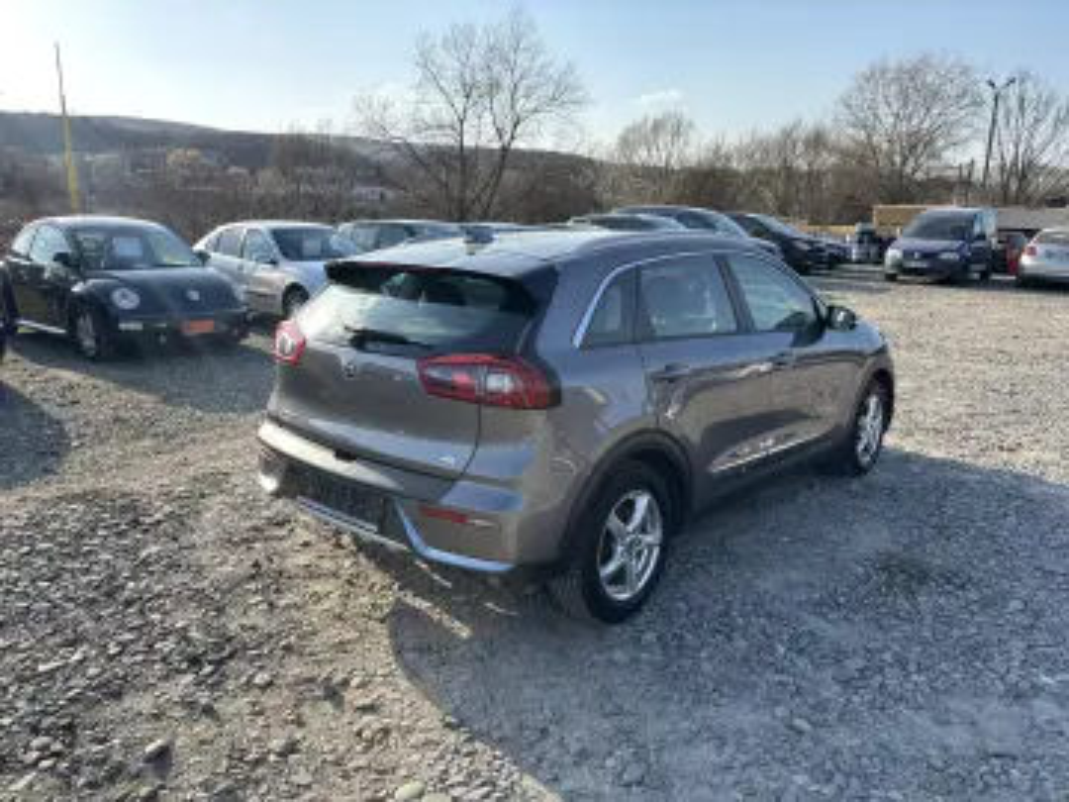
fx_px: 803
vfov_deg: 53.1
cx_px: 534
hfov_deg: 67.3
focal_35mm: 26
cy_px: 401
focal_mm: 5.96
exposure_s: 1/716
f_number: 1.6
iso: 50
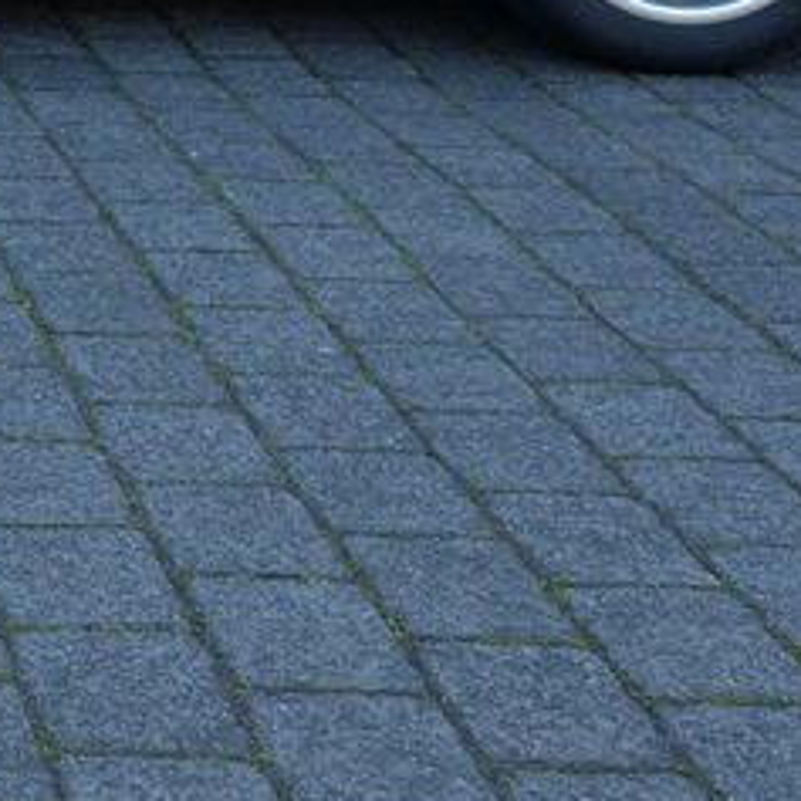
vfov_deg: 14.5
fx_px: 2984
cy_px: -287
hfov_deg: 14.2
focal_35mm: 114
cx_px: -426
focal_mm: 20.5
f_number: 4
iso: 200
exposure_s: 1/150
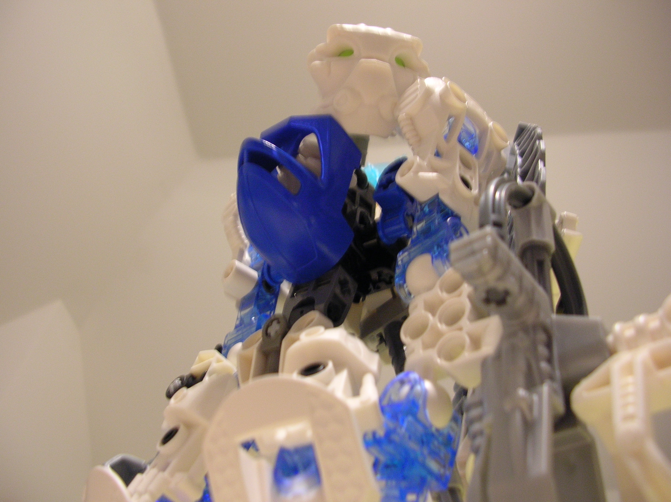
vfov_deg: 40.6
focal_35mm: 35
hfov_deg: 52.7
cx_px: 336
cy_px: 251
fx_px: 678
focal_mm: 5.8
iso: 90
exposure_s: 1/5.9
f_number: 2.8
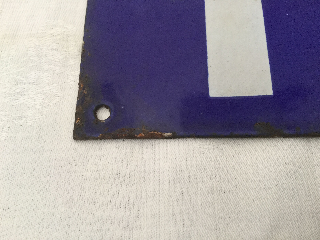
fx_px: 287
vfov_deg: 45.4
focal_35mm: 31
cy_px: 120
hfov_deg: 58.4
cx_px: 160
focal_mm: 3.3
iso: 125
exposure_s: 1/33
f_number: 2.4
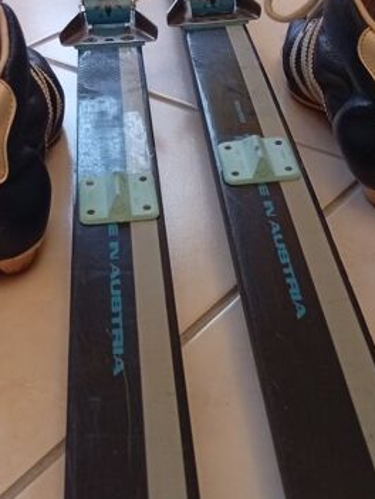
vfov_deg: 38.9
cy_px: 261
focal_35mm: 49
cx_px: 169
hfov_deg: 29.7
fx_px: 706
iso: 573
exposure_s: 1/33.3
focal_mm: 3.84
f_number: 1.8
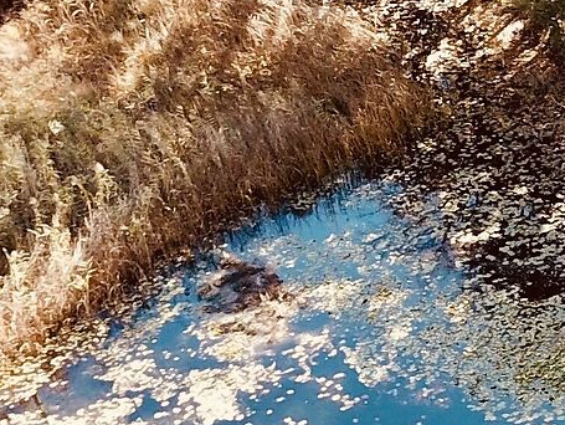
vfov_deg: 10.8
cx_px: 1336
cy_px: 171
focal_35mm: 137
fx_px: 2238
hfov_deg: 11.8
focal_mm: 4.73
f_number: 2.2
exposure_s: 1/121
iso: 100
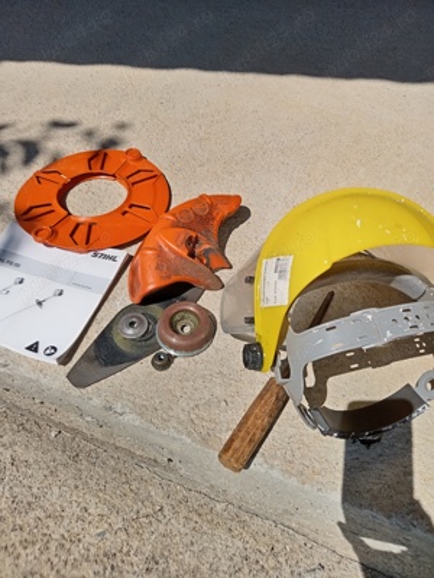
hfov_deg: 54.9
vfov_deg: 69.4
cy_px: 289
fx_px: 418
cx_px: 217
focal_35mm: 25
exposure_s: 1/1451
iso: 103
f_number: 1.8
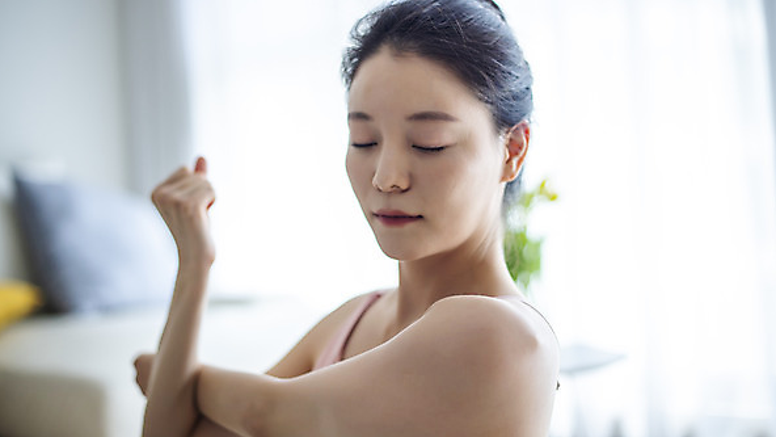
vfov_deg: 22.6
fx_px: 1091
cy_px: 197
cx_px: 387
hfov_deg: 39.2
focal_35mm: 53
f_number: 2
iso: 400
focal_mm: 50
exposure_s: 1/400
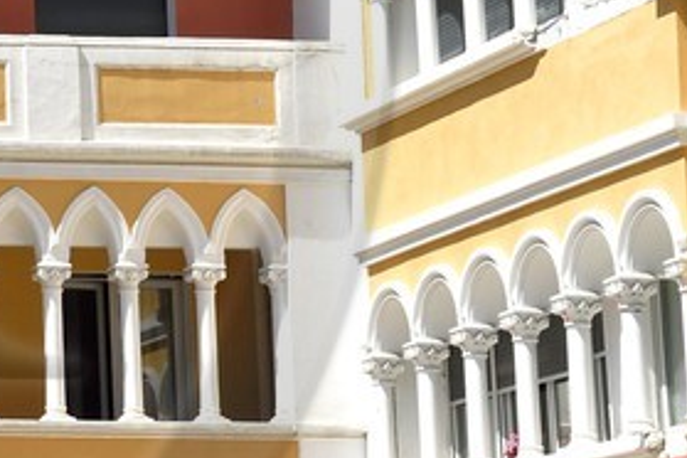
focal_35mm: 229
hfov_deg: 8.6
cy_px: -22
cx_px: -628
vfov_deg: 6.0
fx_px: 4370
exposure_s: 1/160
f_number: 14
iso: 200
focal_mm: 40
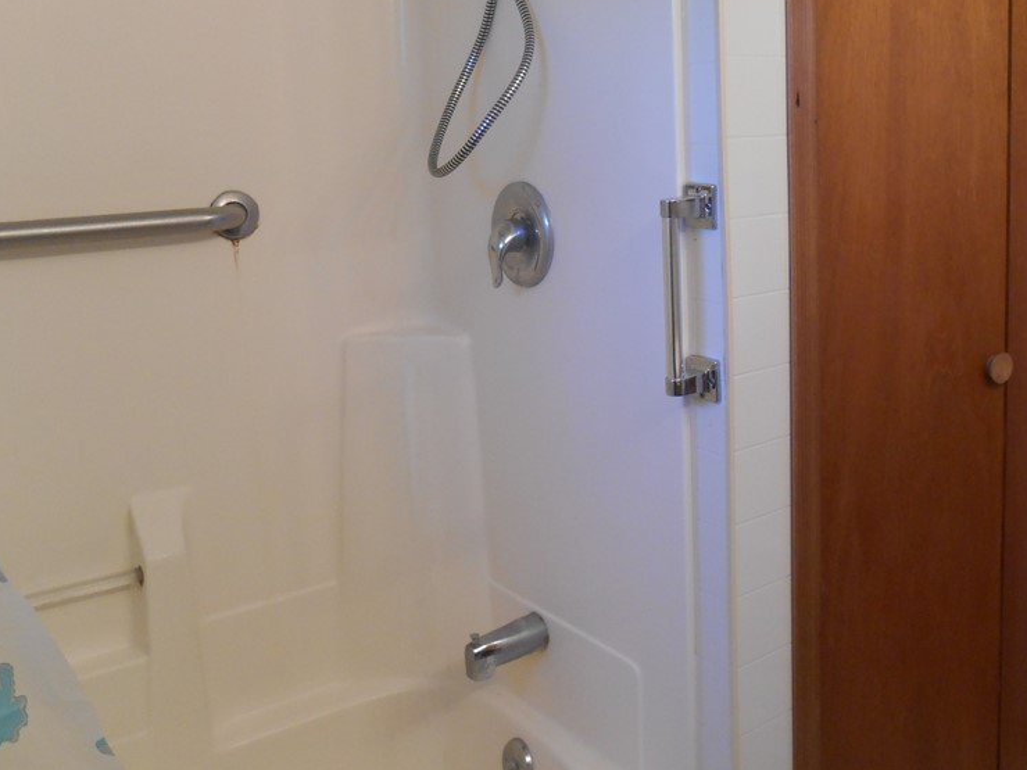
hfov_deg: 50.4
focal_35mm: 36
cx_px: 686
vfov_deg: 39.4
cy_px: 284
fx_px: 1068
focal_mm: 4.7
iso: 220
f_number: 3.4
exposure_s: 1/30
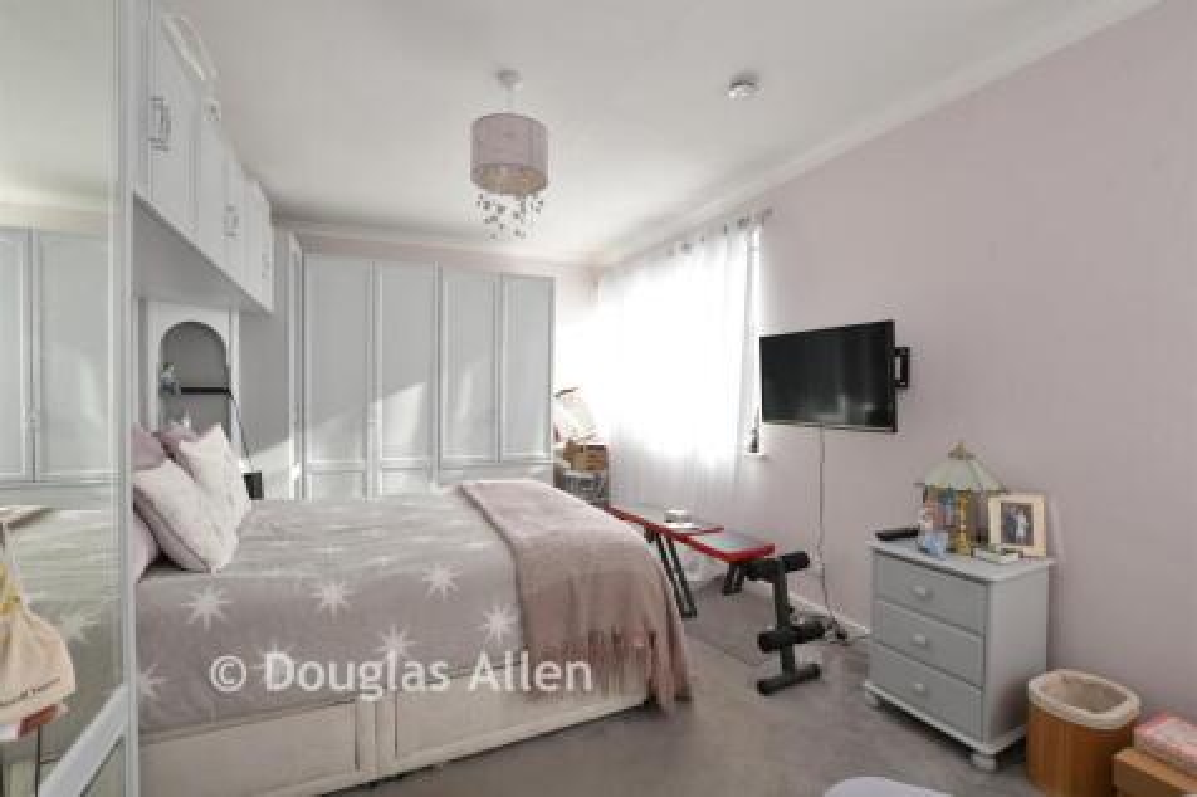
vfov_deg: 77.3
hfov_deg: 100.4
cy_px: 398
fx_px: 499
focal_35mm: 15
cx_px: 598
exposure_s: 1/40
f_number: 8
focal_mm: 10
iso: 100
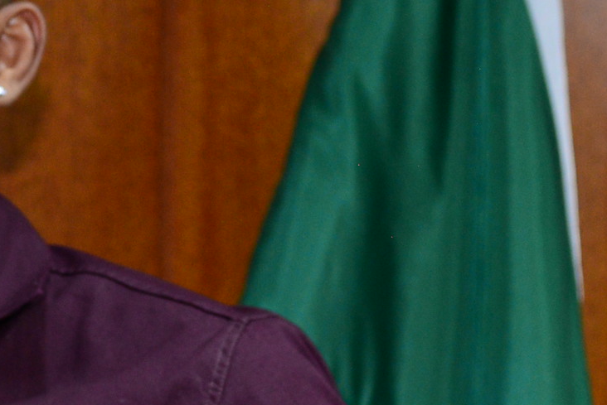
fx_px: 5196
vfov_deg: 4.5
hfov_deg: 6.6
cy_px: 401
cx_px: -367
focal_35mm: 308
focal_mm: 75
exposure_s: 1/60
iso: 1600
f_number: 4
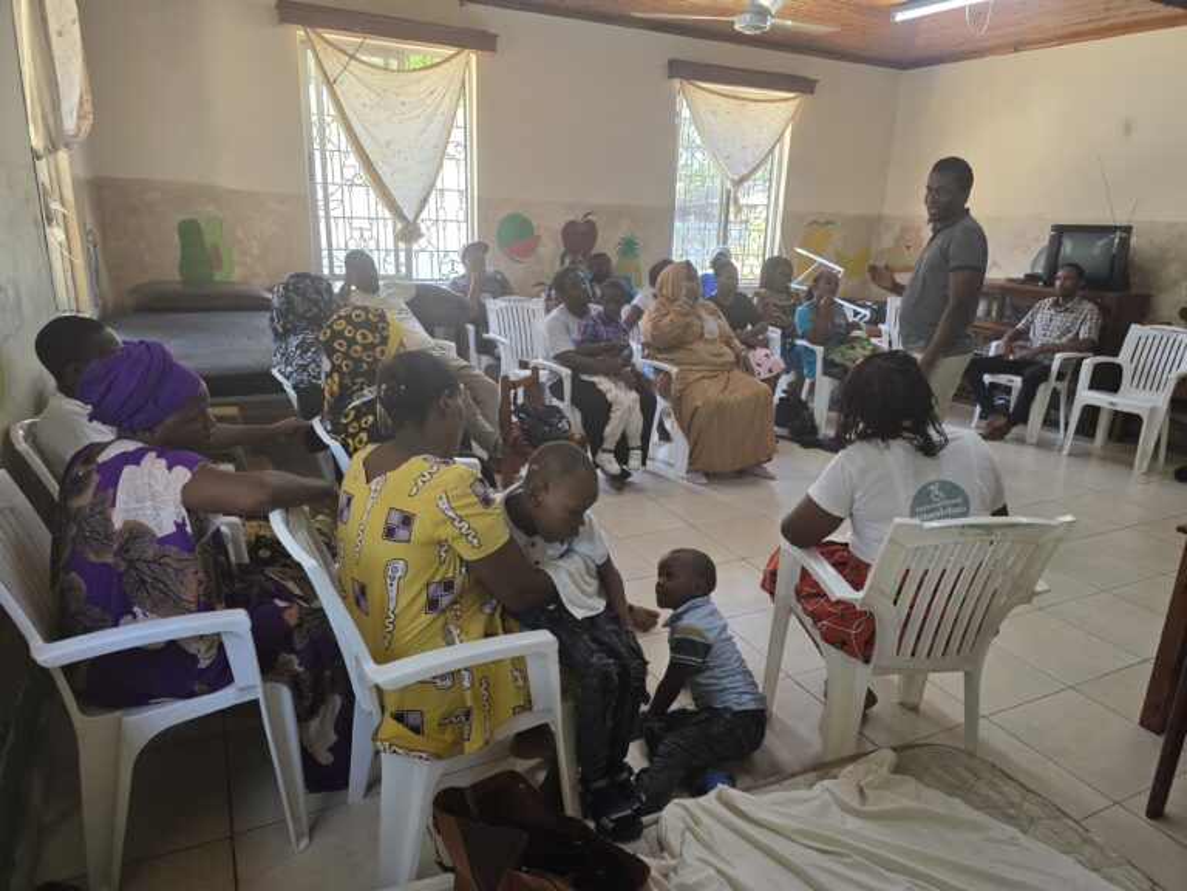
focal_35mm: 23
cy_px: 446
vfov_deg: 58.9
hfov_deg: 73.9
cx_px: 594
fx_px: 789
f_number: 1.7
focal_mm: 6.3
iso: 125
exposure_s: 1/100
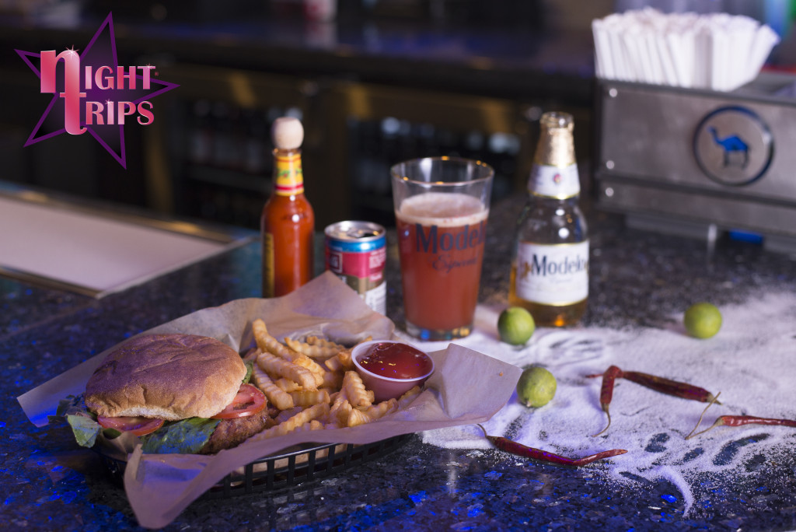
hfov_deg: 39.6
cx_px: 398
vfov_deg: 27.0
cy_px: 266
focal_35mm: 50
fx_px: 1106
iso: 320
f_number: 4
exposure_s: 1/160
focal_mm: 50
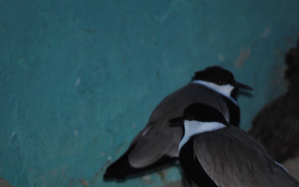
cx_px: 164
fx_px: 4000
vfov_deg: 2.7
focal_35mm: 491
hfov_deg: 4.3
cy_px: 130
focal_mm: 200
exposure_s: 1/60
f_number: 5.6
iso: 200
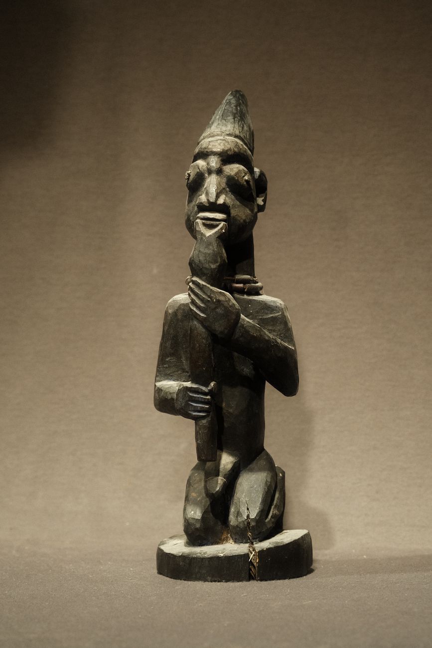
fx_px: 1619
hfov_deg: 15.2
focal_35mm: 90
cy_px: 324
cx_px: 216
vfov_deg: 22.6
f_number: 5.6
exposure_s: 1/56
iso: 1600
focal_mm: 60
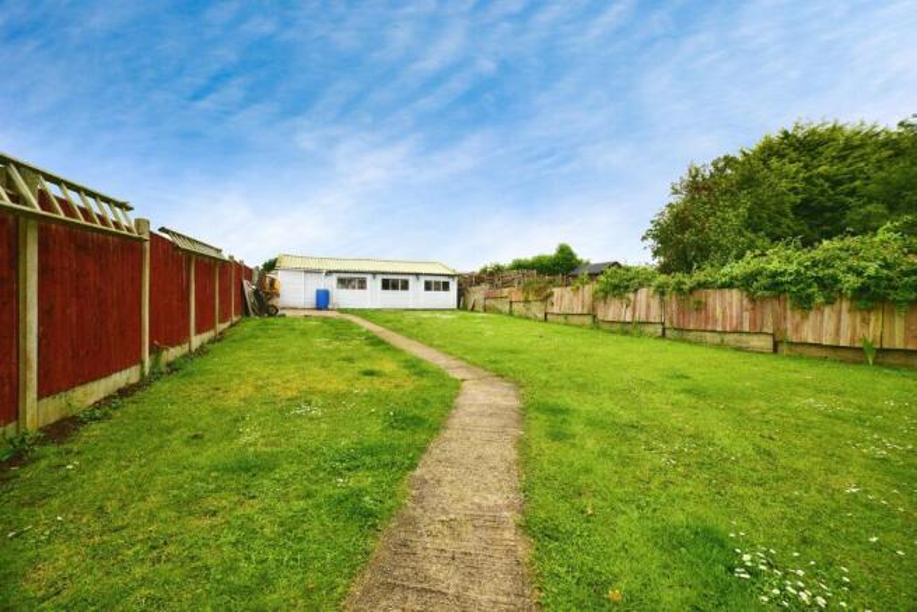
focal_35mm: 14
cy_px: 306
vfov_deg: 81.2
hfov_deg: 104.2
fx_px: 357
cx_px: 458
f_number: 8
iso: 500
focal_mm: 14
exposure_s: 1/500
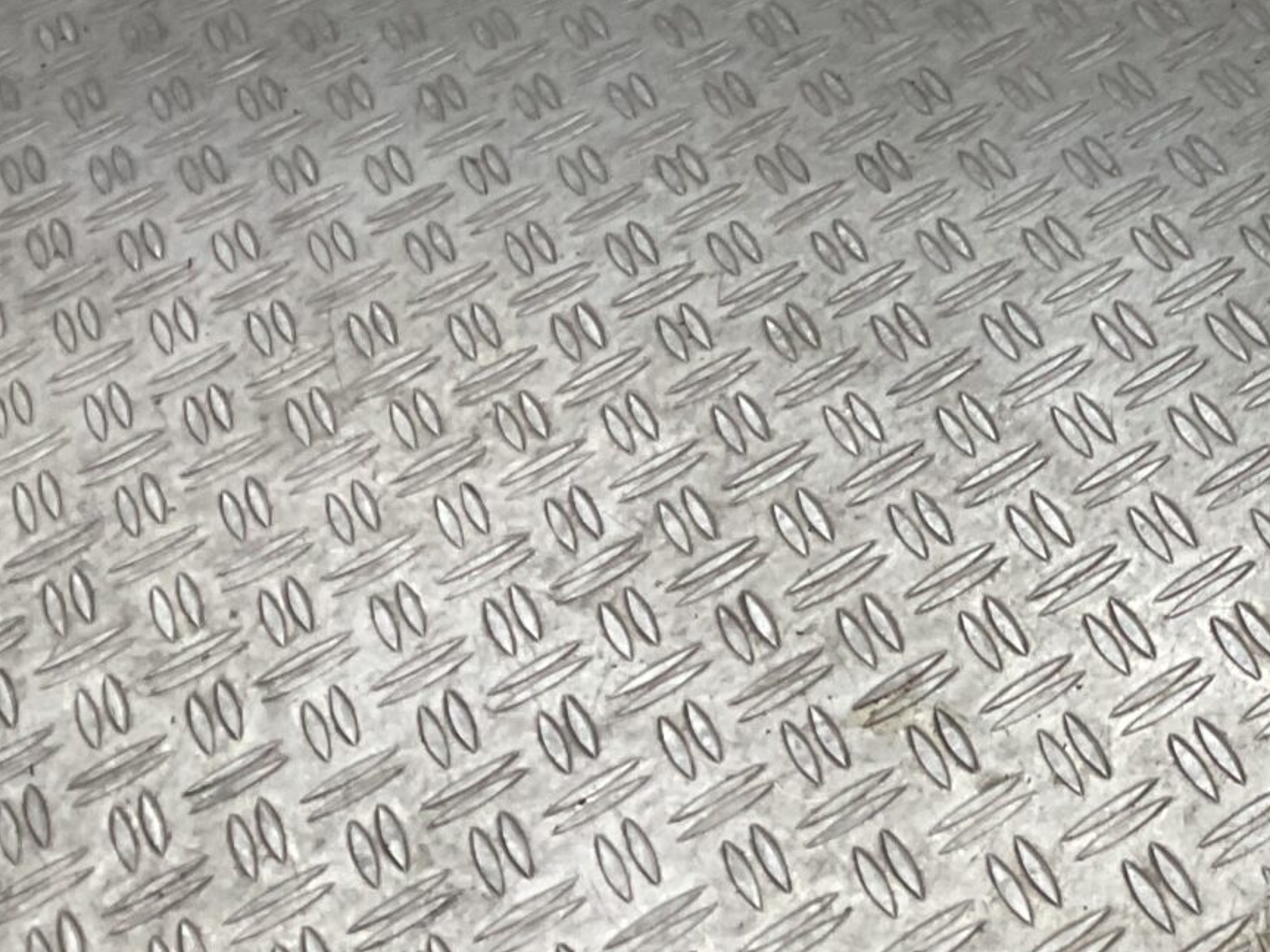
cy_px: -280
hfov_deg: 20.8
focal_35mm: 86
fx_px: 3155
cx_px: 1641
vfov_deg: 16.3
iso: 40
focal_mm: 3
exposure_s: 1/120
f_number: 1.8
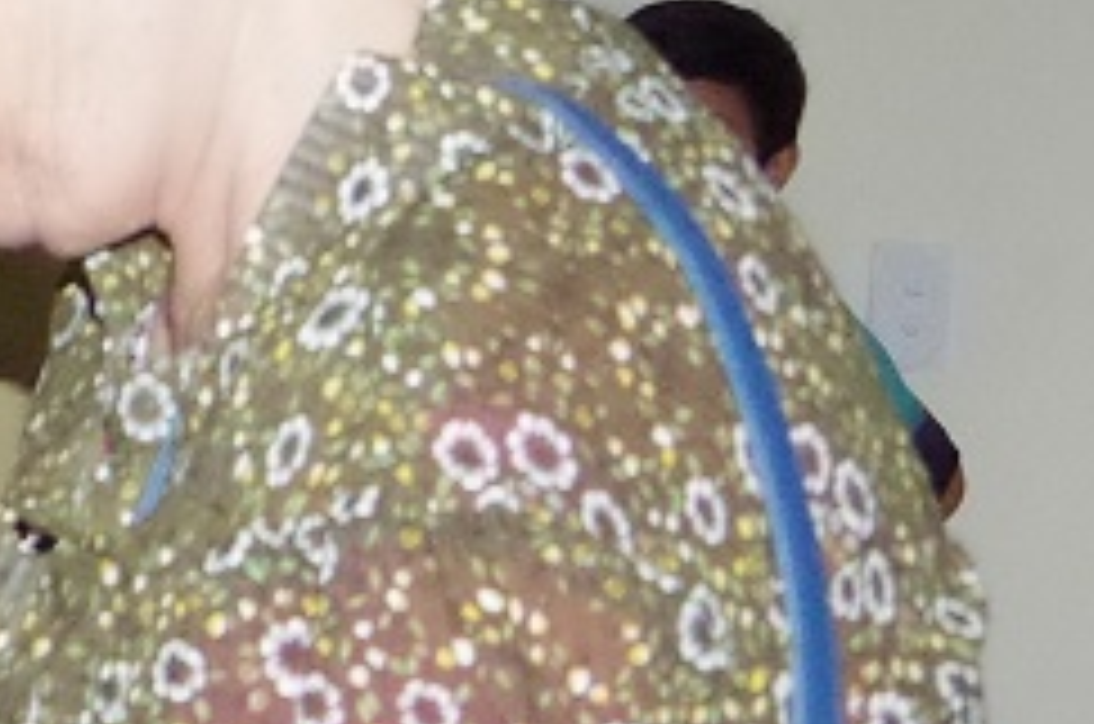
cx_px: -1555
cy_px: 396
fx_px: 5732
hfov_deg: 9.6
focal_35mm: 189
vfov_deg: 7.2
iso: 3200
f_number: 5
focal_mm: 21
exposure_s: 1/180
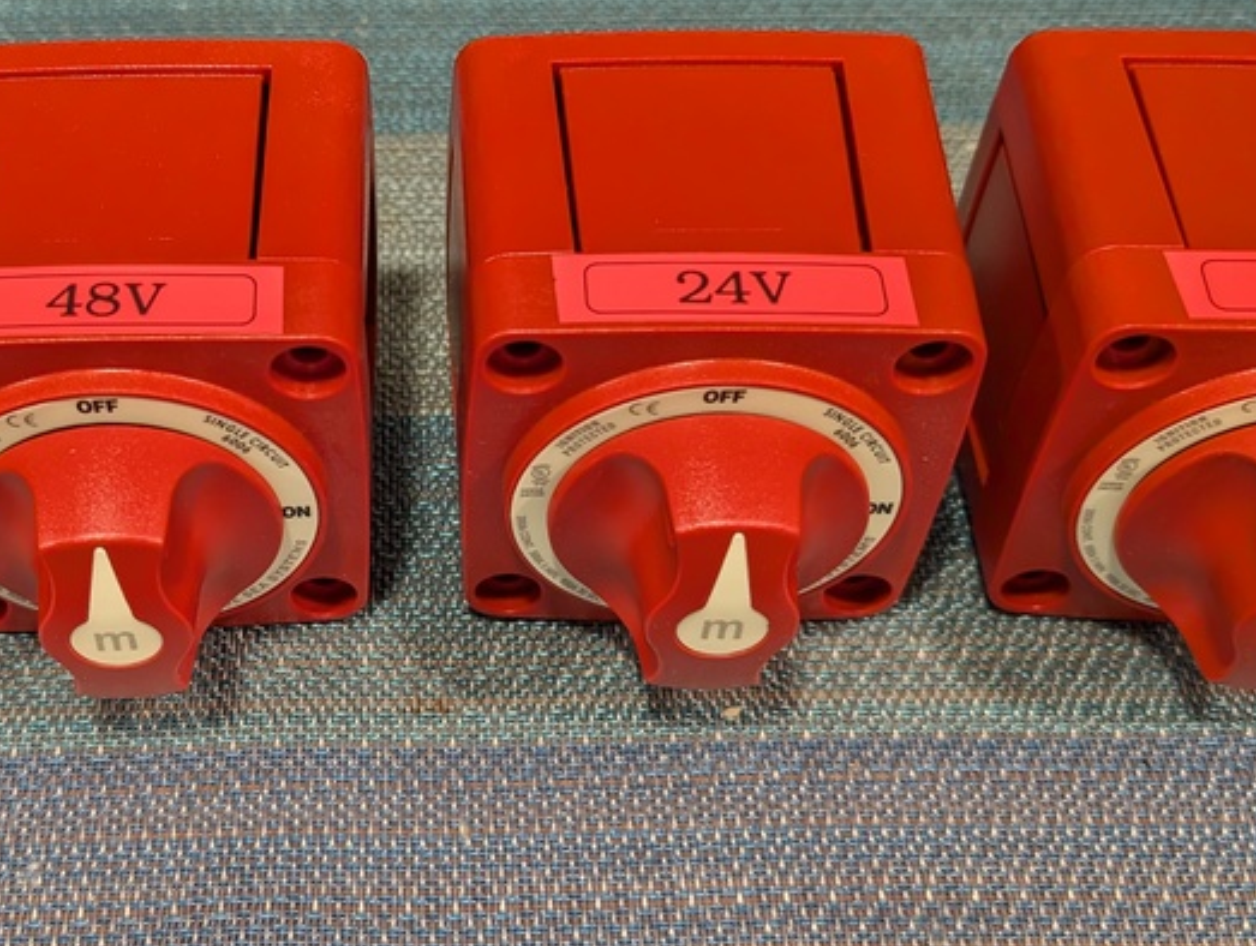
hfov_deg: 40.0
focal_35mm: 47
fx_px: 1708
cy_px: 366
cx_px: 437
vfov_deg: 30.9
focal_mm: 6.9
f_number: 1.68
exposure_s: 1/30
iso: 148
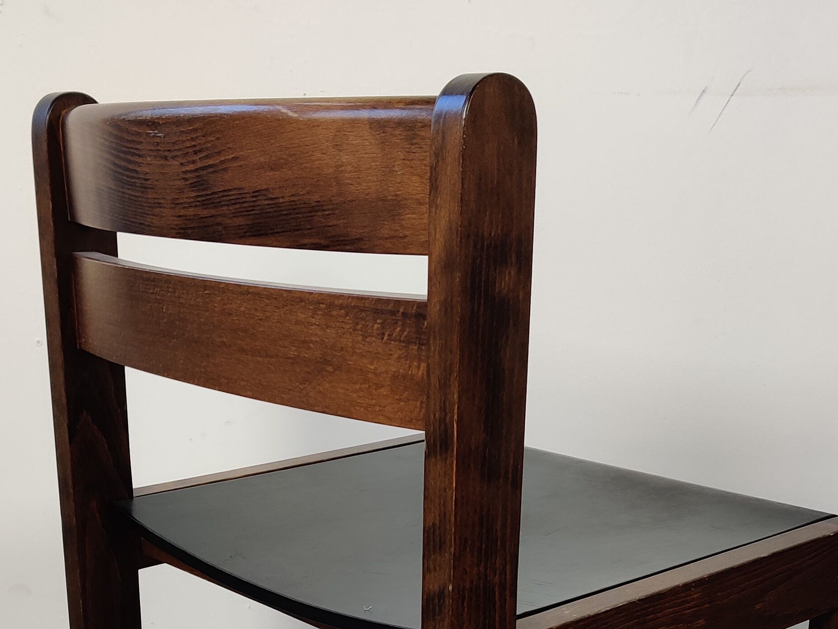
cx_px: 390
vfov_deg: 23.8
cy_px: 672
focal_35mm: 58
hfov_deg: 33.2
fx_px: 1404
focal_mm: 4.75
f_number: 1.65
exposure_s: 1/100
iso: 160
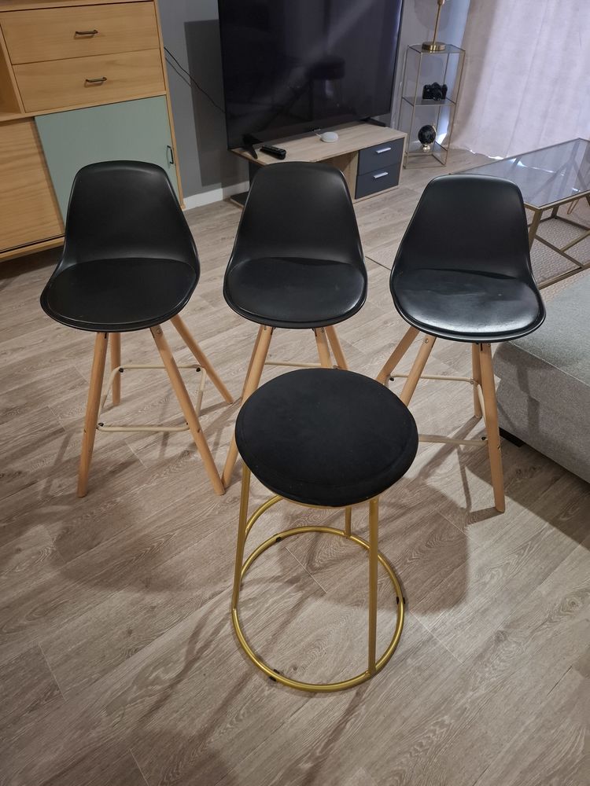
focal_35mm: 23
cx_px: 295
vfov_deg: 73.9
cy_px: 393
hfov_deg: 58.9
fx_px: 523
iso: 640
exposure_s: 1/25
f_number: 1.8
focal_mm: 5.54
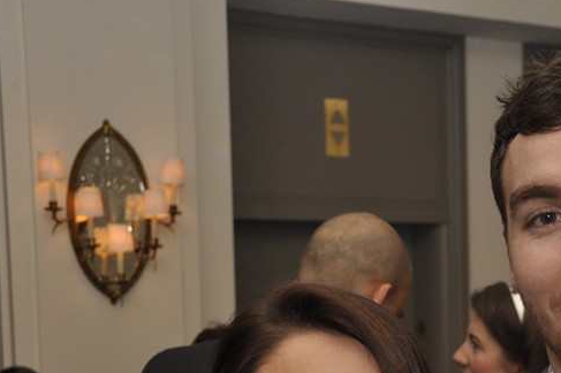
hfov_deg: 24.8
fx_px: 1246
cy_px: 376
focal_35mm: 80
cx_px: 477
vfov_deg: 16.7
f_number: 5
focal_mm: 26
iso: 400
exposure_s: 1/60
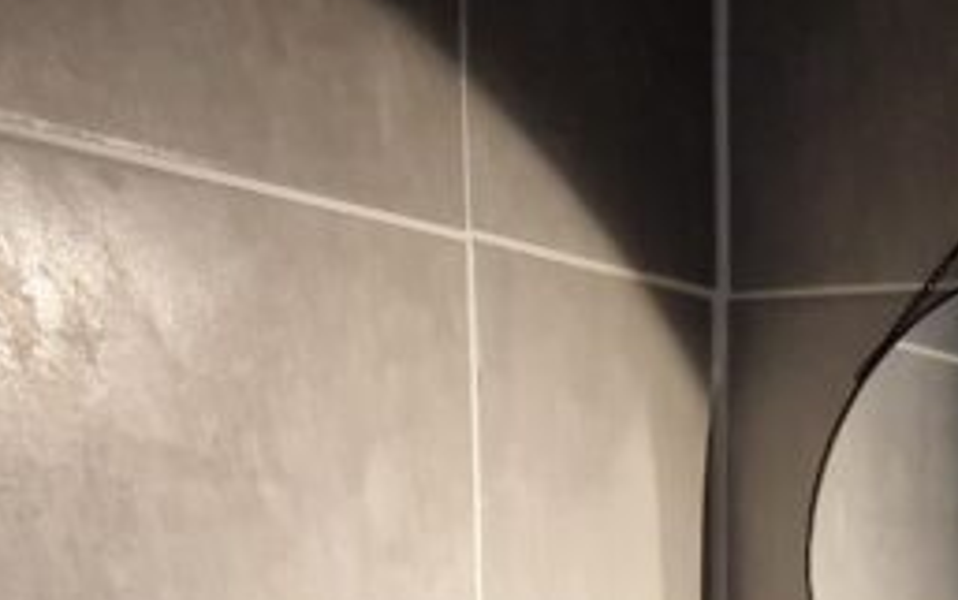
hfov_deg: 20.9
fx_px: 2534
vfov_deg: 12.2
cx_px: 883
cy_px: 1129
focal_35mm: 97
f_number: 1.8
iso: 200
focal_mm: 5.4
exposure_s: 1/100
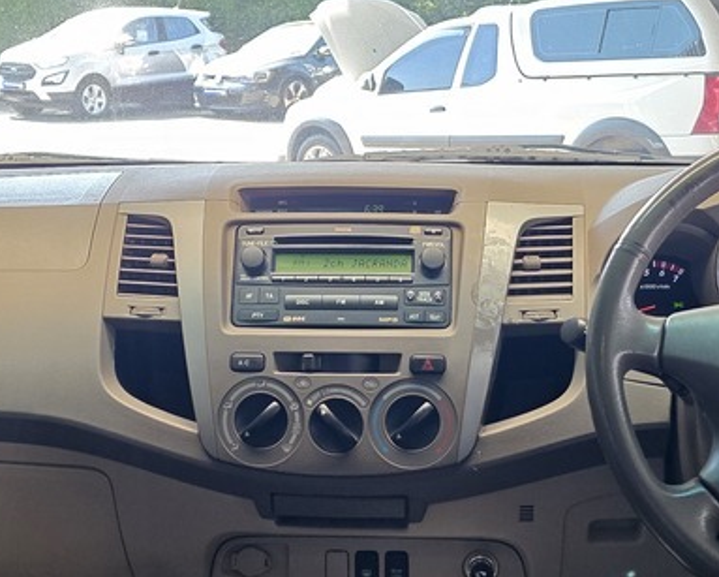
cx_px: 362
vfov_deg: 25.4
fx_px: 1278
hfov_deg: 31.4
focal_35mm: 60
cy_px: 310
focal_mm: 6.25
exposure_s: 1/100
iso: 160
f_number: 1.7
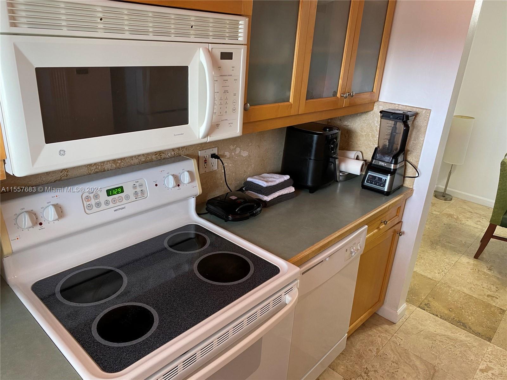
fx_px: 381
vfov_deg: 53.1
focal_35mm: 26
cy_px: 190
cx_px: 254
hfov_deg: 67.3
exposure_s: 1/60
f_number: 1.8
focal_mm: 4.25
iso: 100
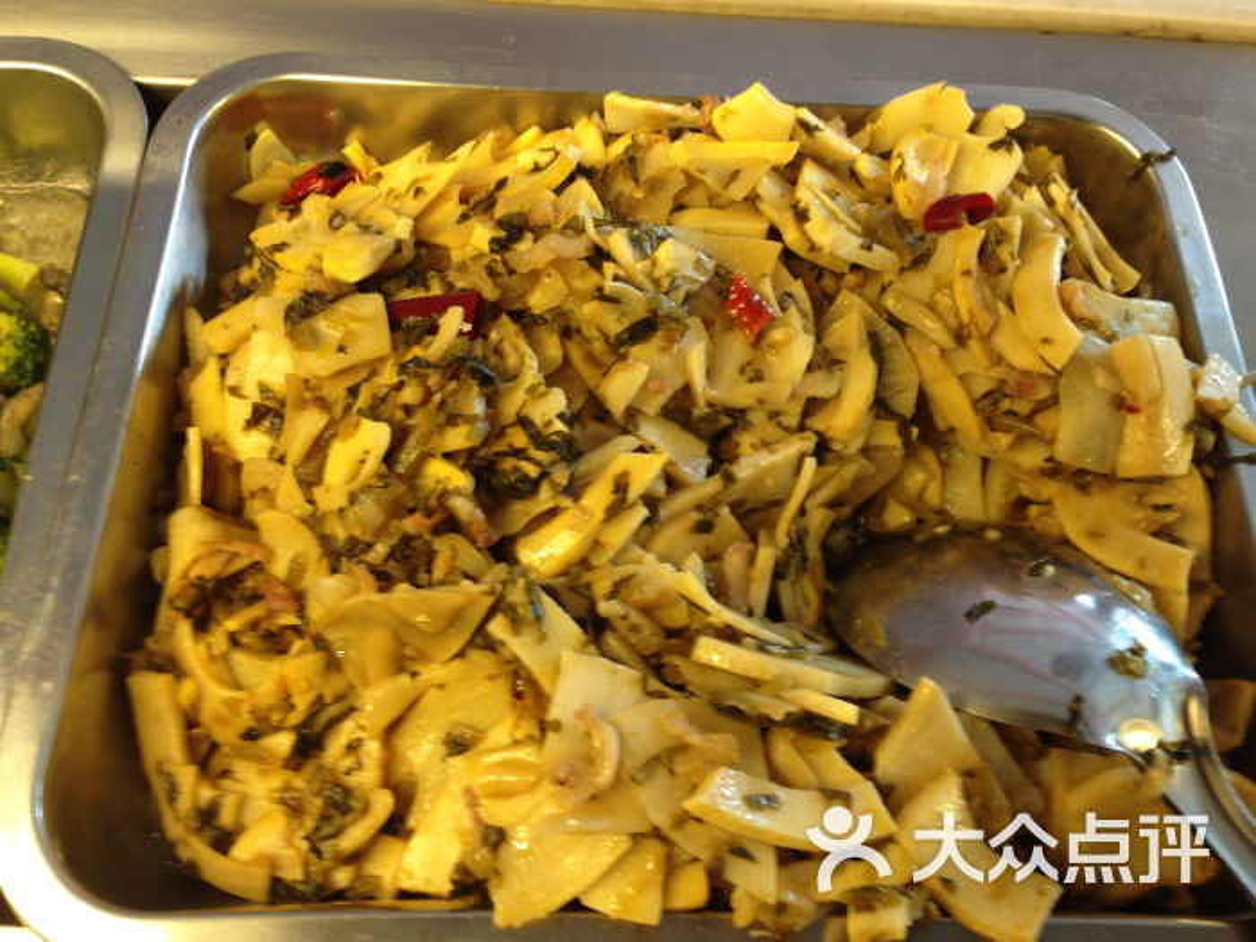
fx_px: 1197
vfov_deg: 42.9
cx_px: 628
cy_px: 471
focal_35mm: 33
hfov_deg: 55.4
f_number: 2.4
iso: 80
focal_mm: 4.12
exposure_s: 1/20
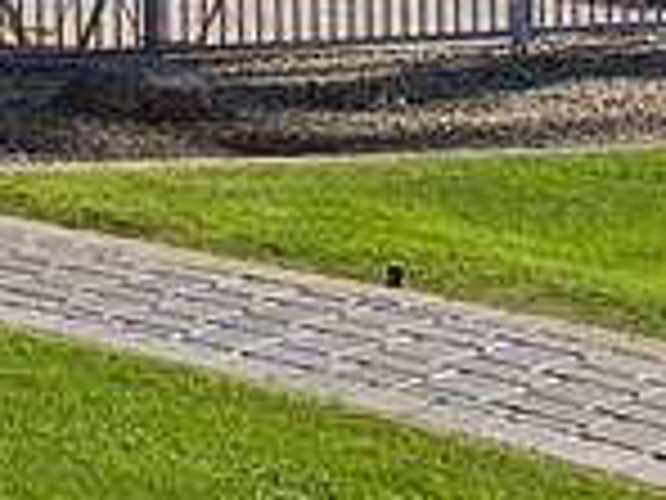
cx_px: -1156
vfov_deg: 9.2
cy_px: -185
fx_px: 3059
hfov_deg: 10.1
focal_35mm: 159
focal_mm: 6.3
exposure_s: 1/976
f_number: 1.7
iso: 10
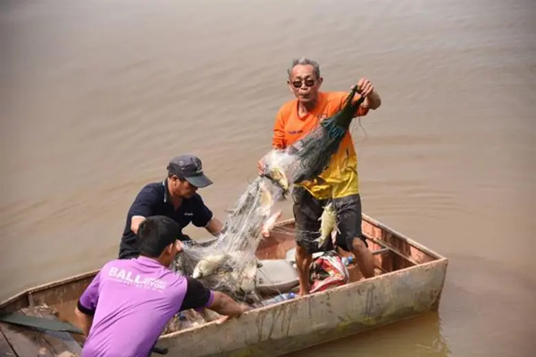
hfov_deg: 26.0
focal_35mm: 78
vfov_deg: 17.5
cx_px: 268
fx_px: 1161
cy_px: 178
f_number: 4
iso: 720
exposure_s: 1/4000
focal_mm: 78
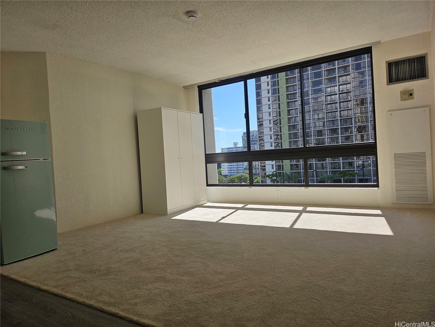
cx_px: 218
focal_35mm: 24
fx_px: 302
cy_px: 164
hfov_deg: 71.6
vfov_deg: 56.8
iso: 50
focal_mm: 5
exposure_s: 1/1723
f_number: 1.8
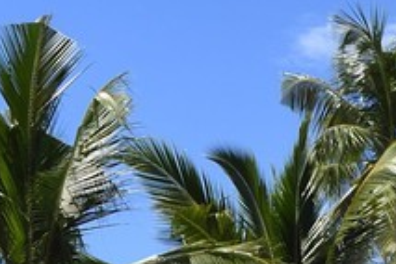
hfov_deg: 10.1
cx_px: 905
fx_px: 1980
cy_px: 796
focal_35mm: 180
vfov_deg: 6.9
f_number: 10
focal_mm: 24
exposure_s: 1/250
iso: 200
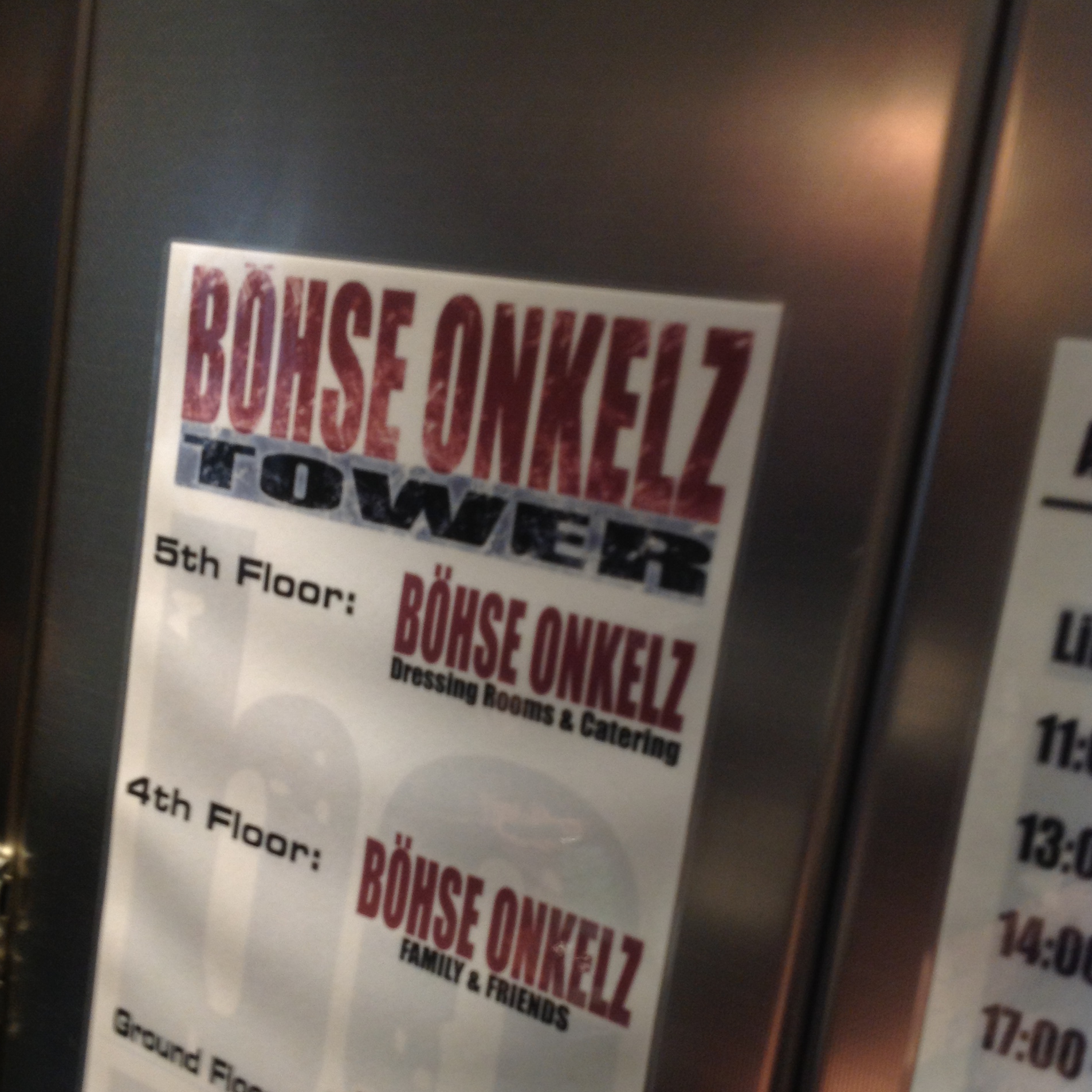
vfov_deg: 39.9
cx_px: 546
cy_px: 639
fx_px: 1499
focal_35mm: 42
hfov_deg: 40.0
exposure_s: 1/15
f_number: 2.4
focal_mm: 4.28
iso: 64
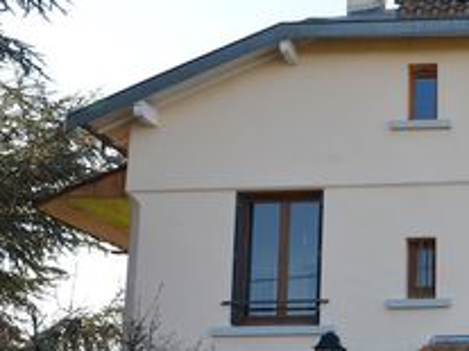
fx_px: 907
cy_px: 264
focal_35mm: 67
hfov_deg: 26.0
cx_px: 555
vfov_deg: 21.7
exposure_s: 1/125
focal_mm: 24
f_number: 8
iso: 800
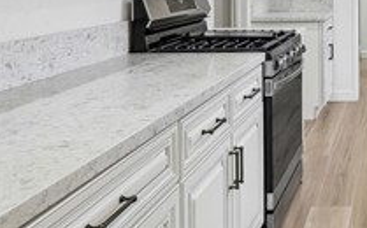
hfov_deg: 34.3
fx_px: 499
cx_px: 414
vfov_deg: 24.2
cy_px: -16
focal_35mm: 50
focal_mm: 16
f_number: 9
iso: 250
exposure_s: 1/160
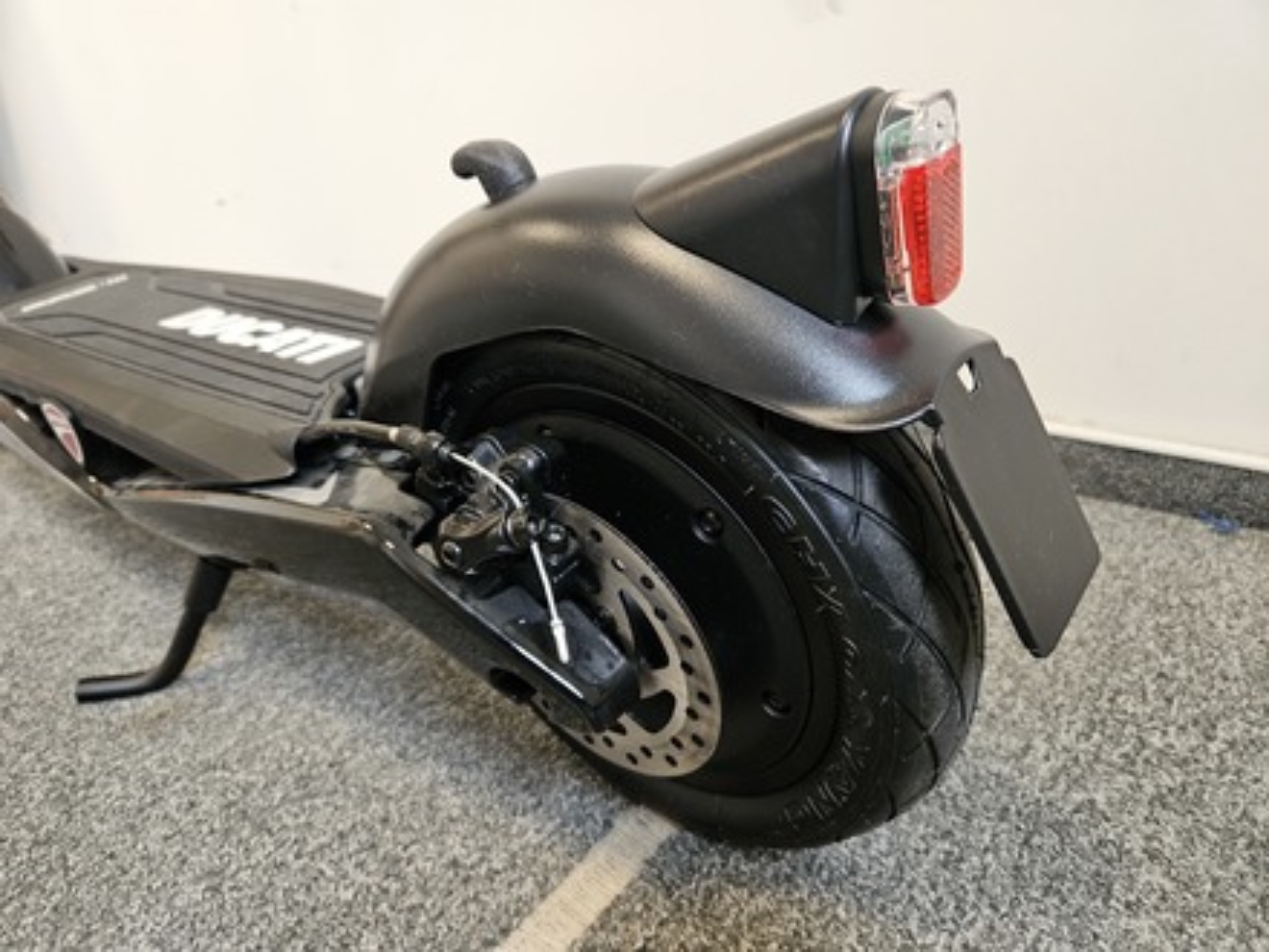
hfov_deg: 73.9
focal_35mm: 23
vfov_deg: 58.9
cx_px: 634
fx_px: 843
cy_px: 476
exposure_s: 1/100
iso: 640
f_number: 1.8
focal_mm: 5.4
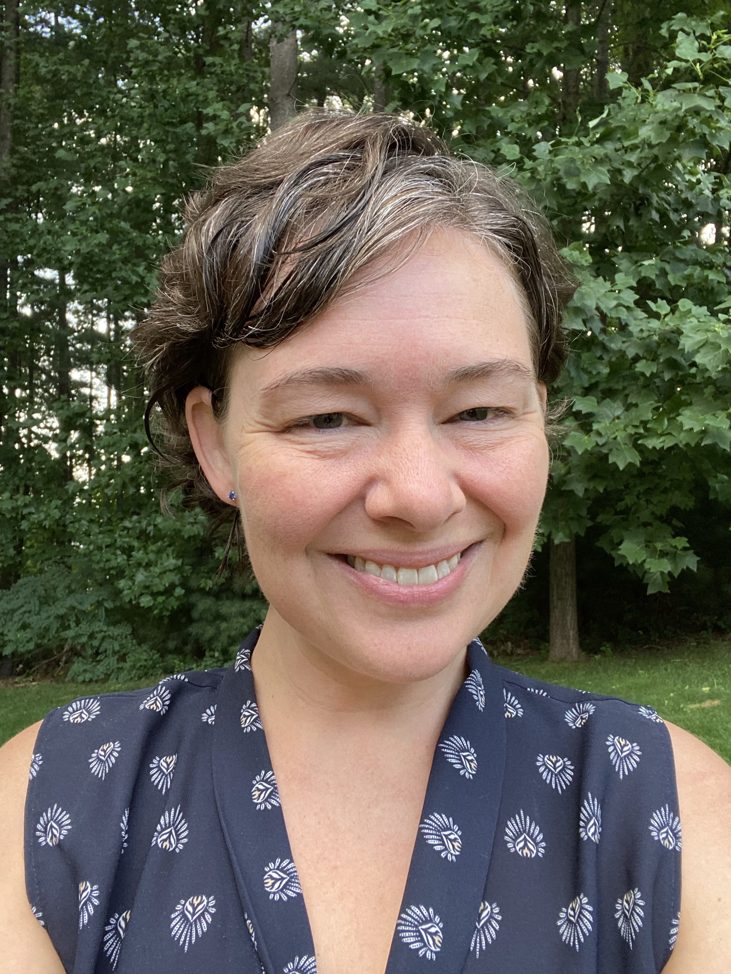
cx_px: 366
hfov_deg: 46.8
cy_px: 487
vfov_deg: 60.0
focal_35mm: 30
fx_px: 845
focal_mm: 2.71
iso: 100
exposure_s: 1/90
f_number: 2.2
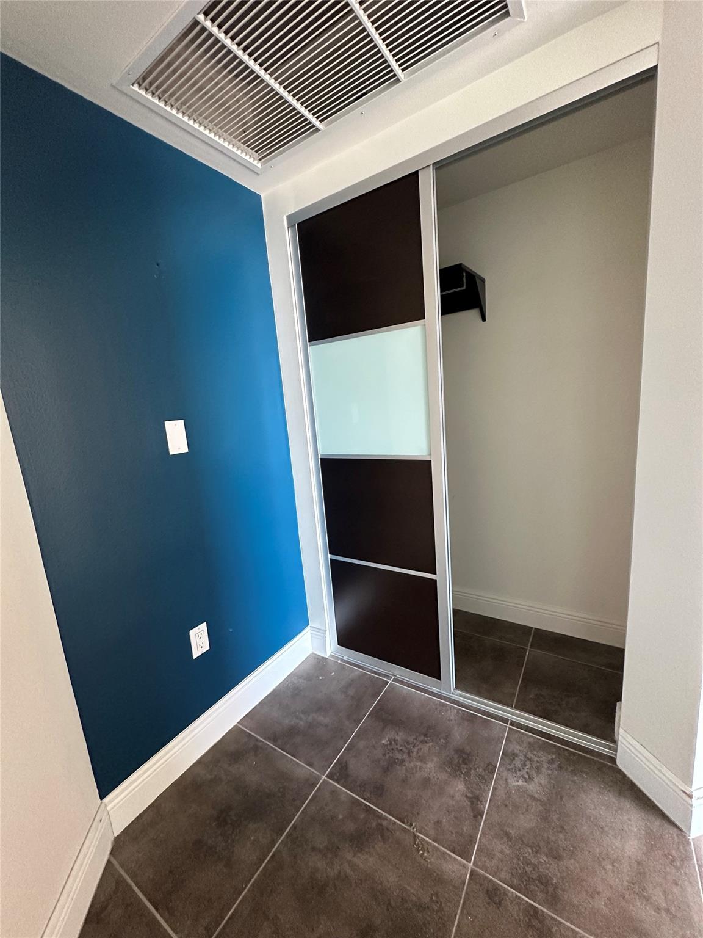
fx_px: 379
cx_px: 352
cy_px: 469
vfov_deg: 102.1
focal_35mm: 14
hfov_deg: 85.7
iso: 400
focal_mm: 2.22
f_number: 2.2
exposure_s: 1/60
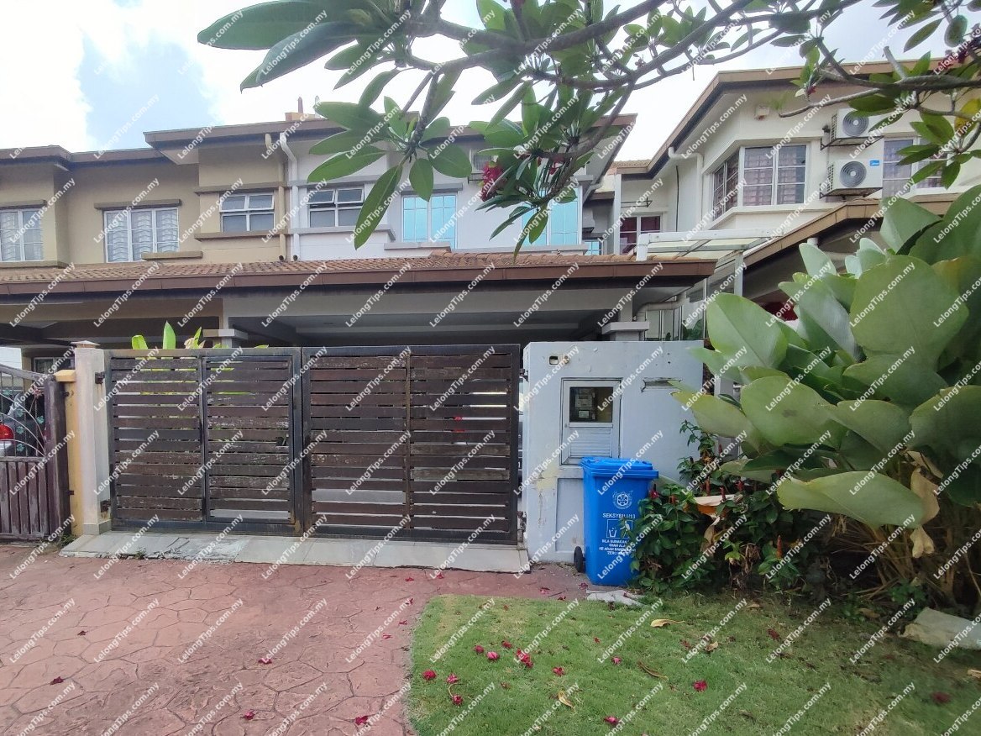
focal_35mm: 16
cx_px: 490
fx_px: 453
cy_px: 368
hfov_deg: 94.5
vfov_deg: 78.1
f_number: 2.2
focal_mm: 1.65
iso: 50
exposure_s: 1/1106
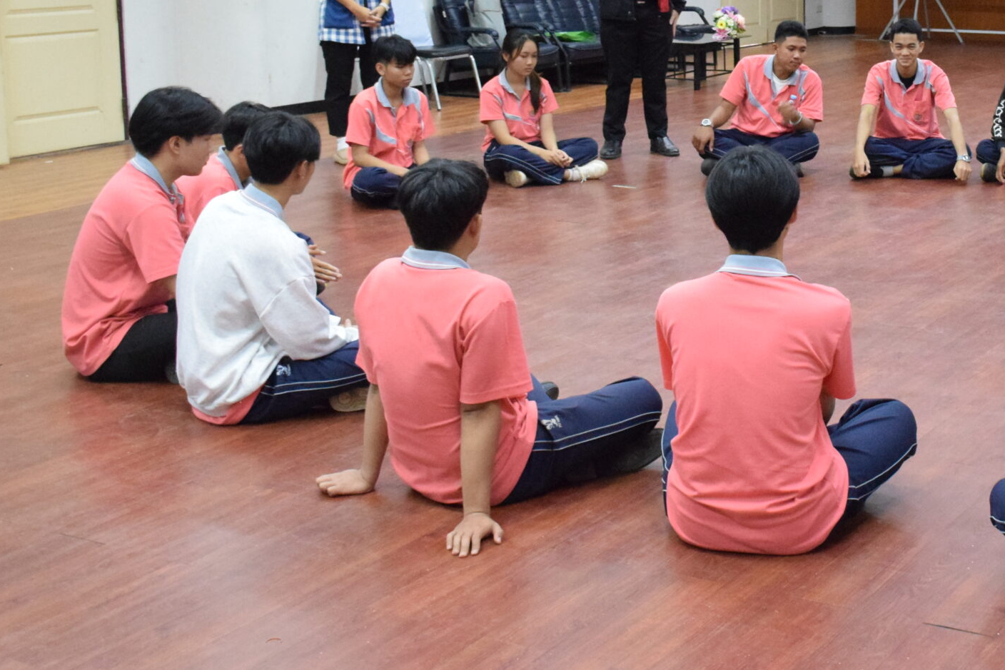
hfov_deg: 32.0
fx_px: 1675
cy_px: 135
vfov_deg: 22.3
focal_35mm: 60
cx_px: 876
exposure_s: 1/80
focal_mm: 22
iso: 6400
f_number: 5.6
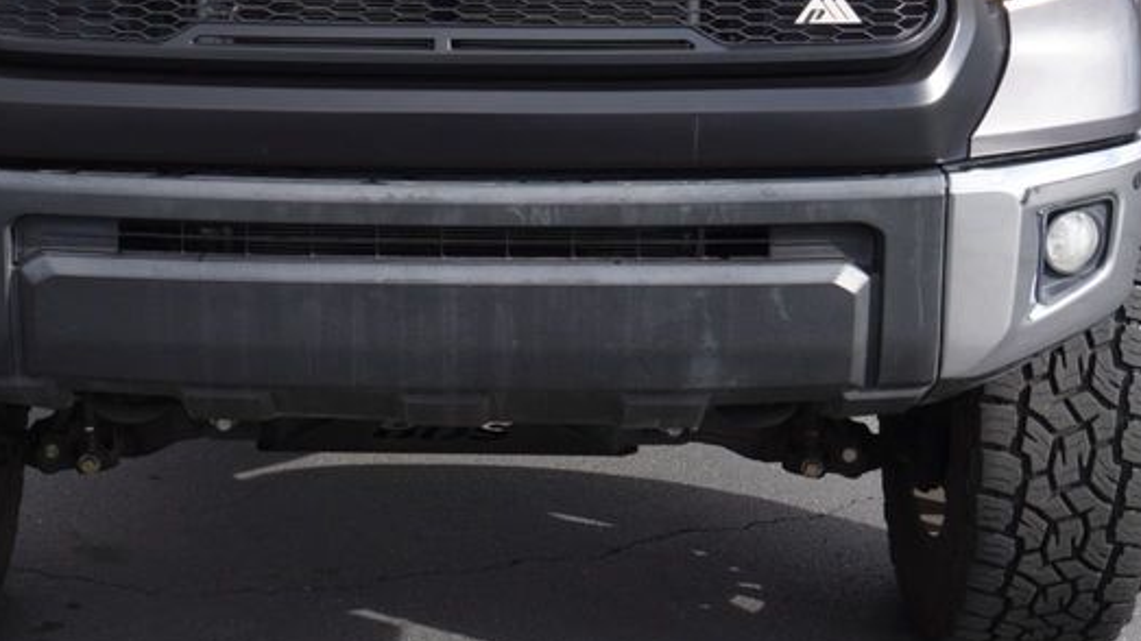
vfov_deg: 15.5
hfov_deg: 27.4
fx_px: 2330
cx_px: 408
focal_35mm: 77
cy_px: 92
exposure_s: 1/160
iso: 100
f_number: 7.1
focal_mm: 25
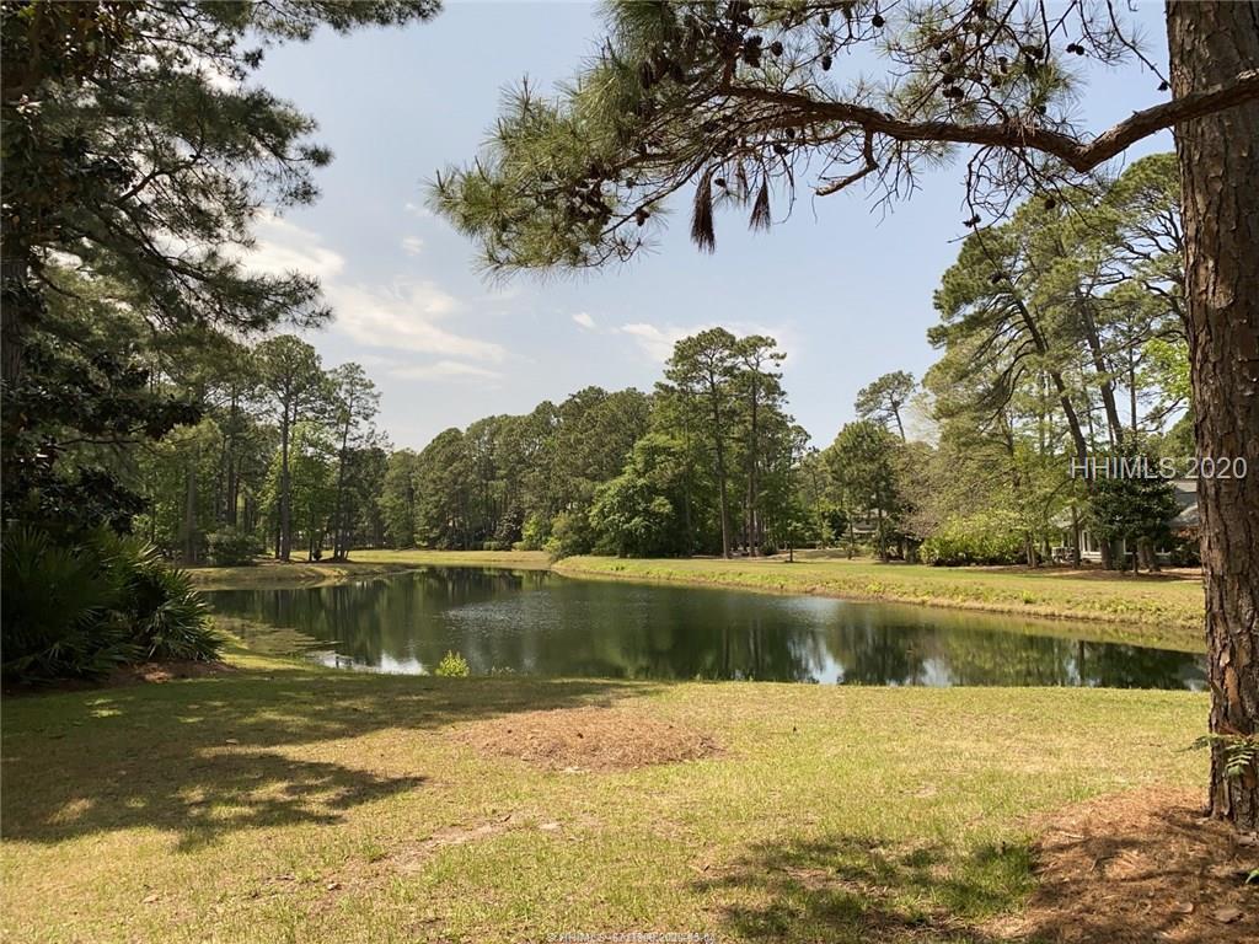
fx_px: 946
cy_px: 472
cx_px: 630
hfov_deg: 67.3
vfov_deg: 53.1
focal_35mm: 26
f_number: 1.8
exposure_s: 1/2817
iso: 32
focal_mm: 4.25
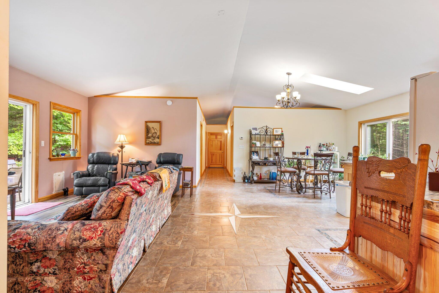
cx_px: 220
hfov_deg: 96.7
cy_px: 146
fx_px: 195
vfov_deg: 73.7
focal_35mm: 16
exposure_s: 2
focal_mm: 16
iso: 64
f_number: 9
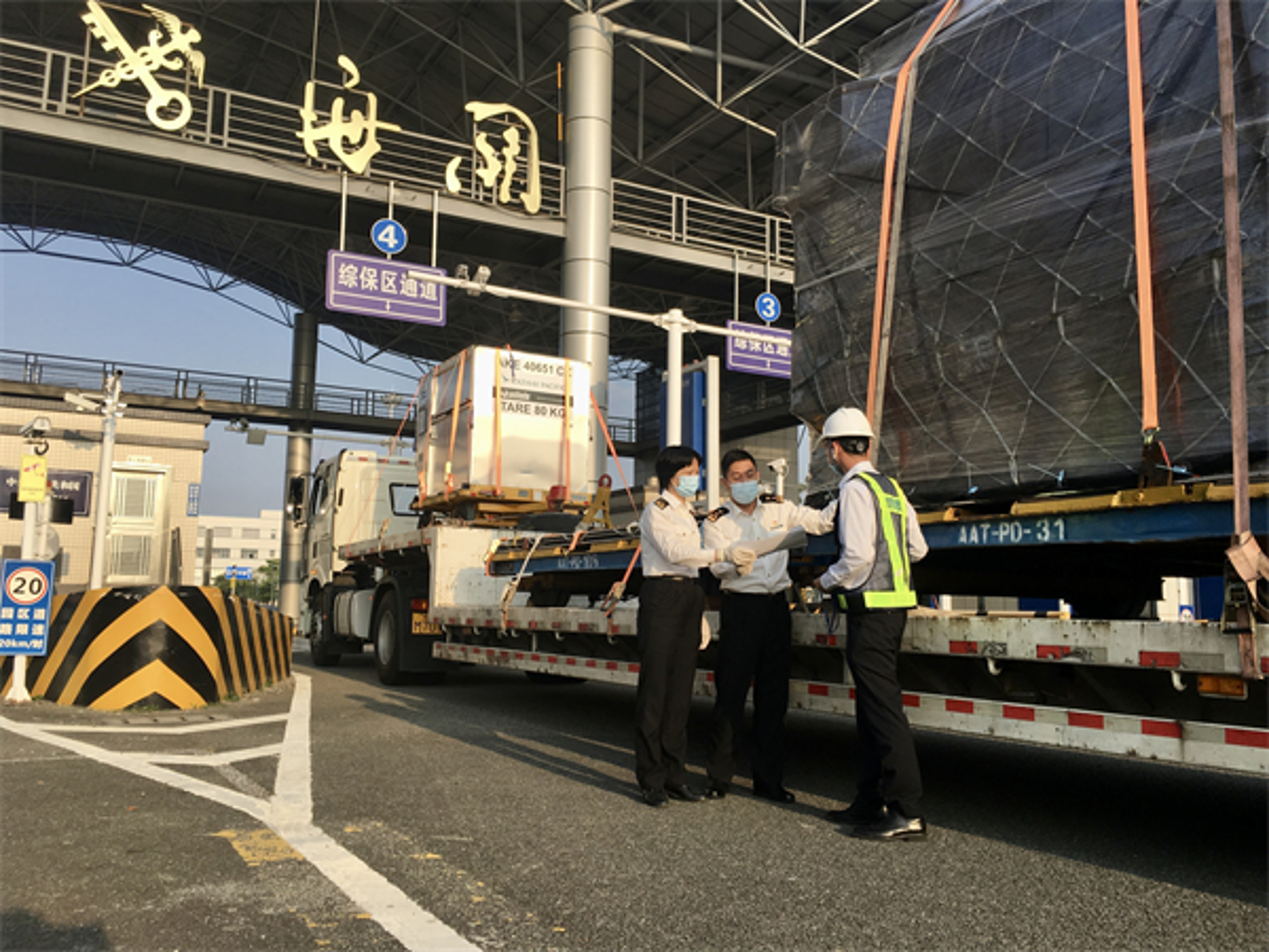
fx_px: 1063
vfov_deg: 48.2
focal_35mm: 29
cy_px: 476
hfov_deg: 61.7
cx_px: 634
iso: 25
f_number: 2.2
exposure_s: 1/950
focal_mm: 4.15
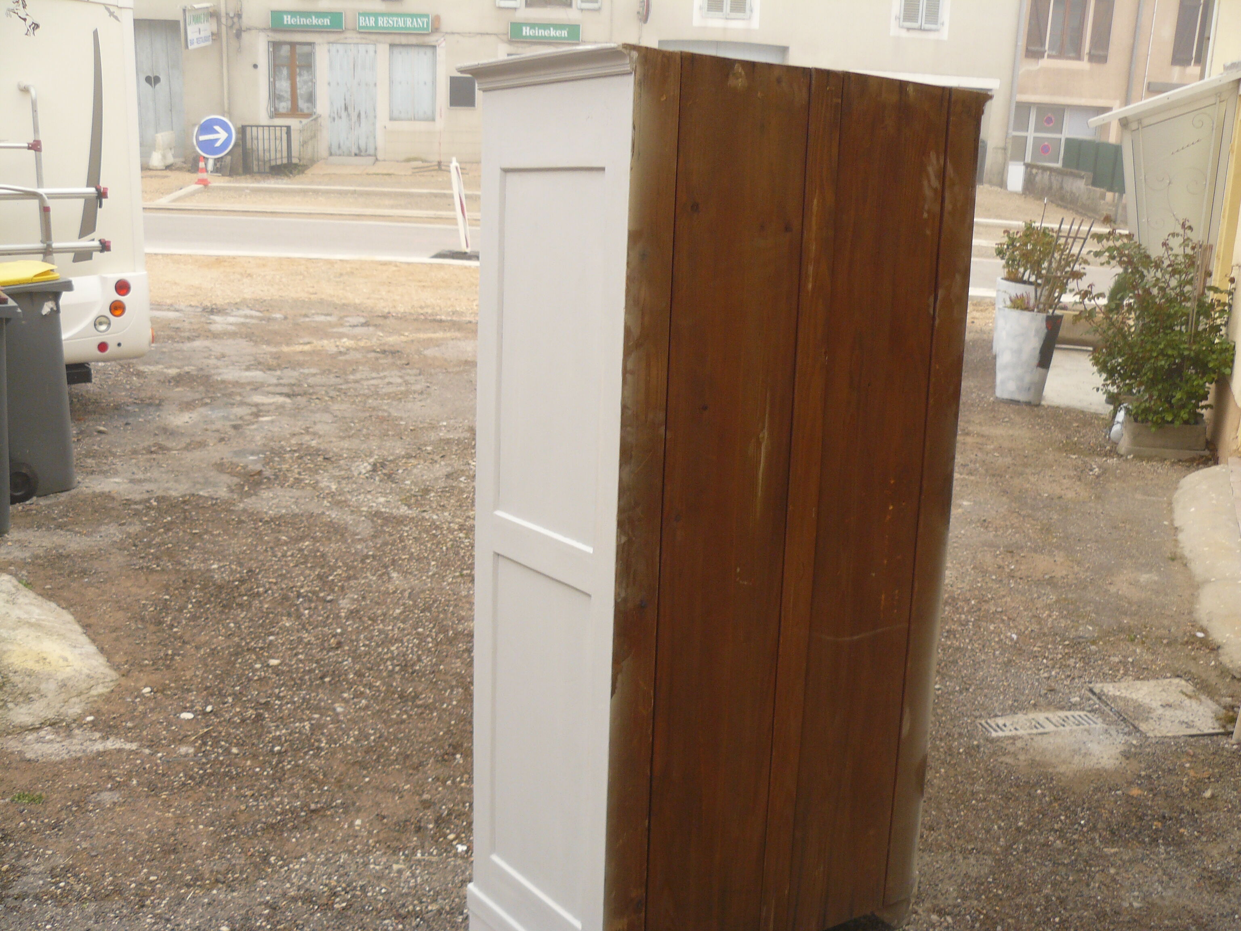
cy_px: 466
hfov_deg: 51.4
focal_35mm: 36
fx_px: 1291
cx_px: 620
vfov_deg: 39.7
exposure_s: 1/80
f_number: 2.8
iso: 100
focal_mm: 6
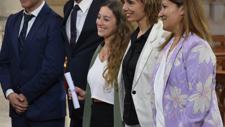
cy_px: 49
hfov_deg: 9.5
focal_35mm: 227
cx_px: 113
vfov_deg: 5.4
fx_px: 1355
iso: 2000
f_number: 5.6
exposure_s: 1/20
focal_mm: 112
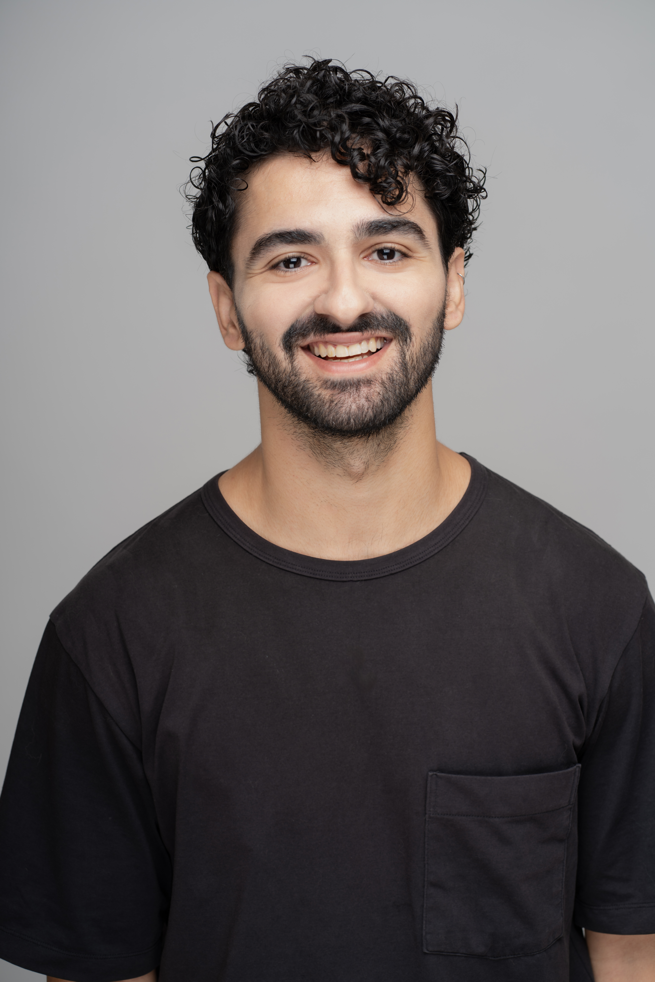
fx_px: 2320
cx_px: 328
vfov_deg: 23.9
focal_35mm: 85
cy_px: 491
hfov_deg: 16.1
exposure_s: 1/125
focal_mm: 85
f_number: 5.6
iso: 50
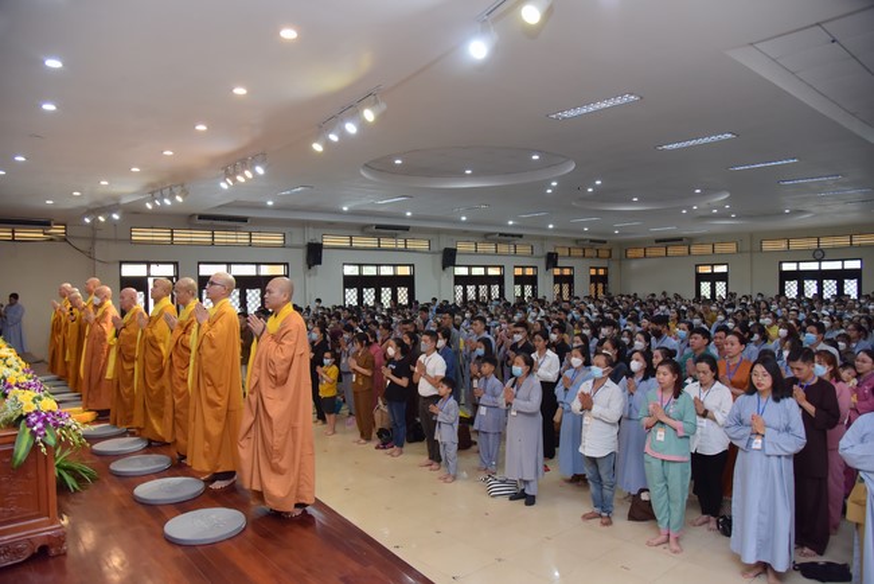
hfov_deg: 73.7
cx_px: 437
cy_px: 292
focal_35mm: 24
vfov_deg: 53.2
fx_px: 583
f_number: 4.5
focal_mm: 24
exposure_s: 1/125
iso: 1250
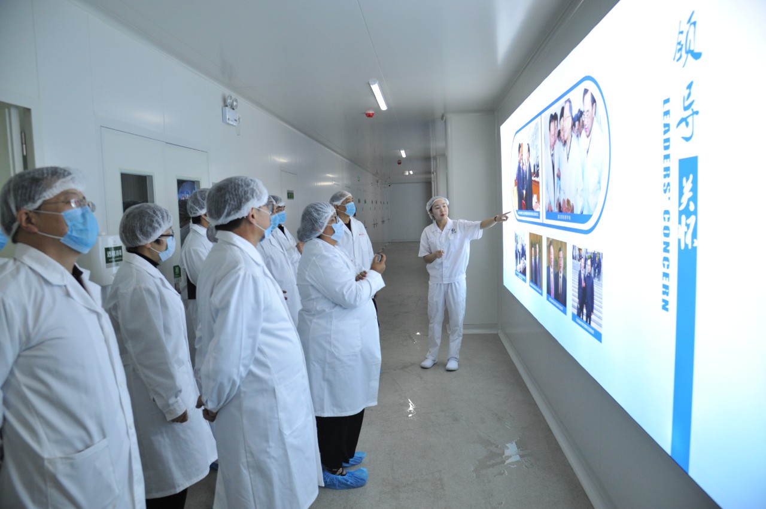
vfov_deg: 53.0
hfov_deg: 73.8
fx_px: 510
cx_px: 383
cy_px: 254
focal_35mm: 24
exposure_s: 1/250
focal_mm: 24
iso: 1600
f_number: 5
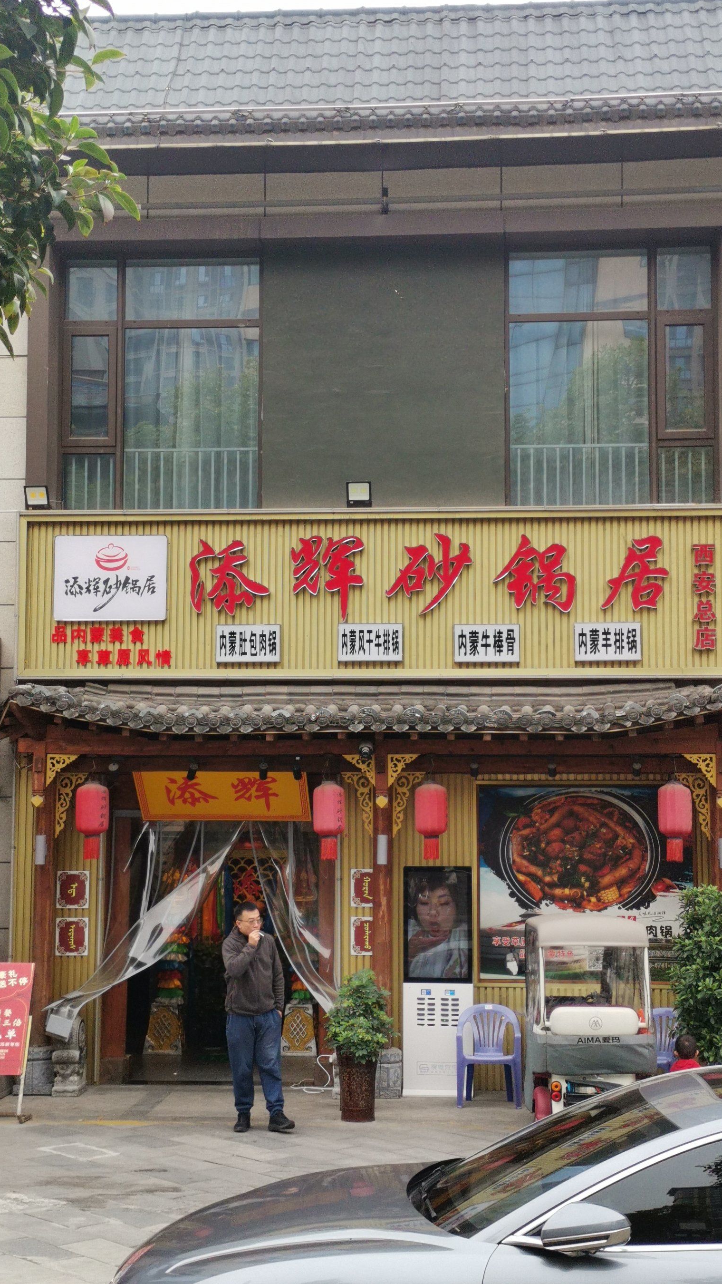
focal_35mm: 54
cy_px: 637
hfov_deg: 22.2
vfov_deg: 38.5
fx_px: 1838
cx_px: 386
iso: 50
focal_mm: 4.66
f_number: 1.4
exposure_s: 1/526
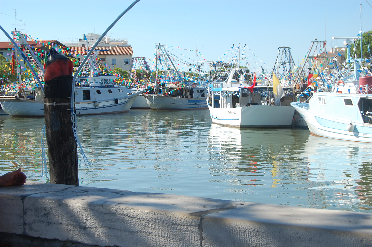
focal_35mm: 63
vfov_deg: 21.5
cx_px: 186
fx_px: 650
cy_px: 124
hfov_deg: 31.9
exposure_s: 1/250
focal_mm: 42
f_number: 10
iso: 200
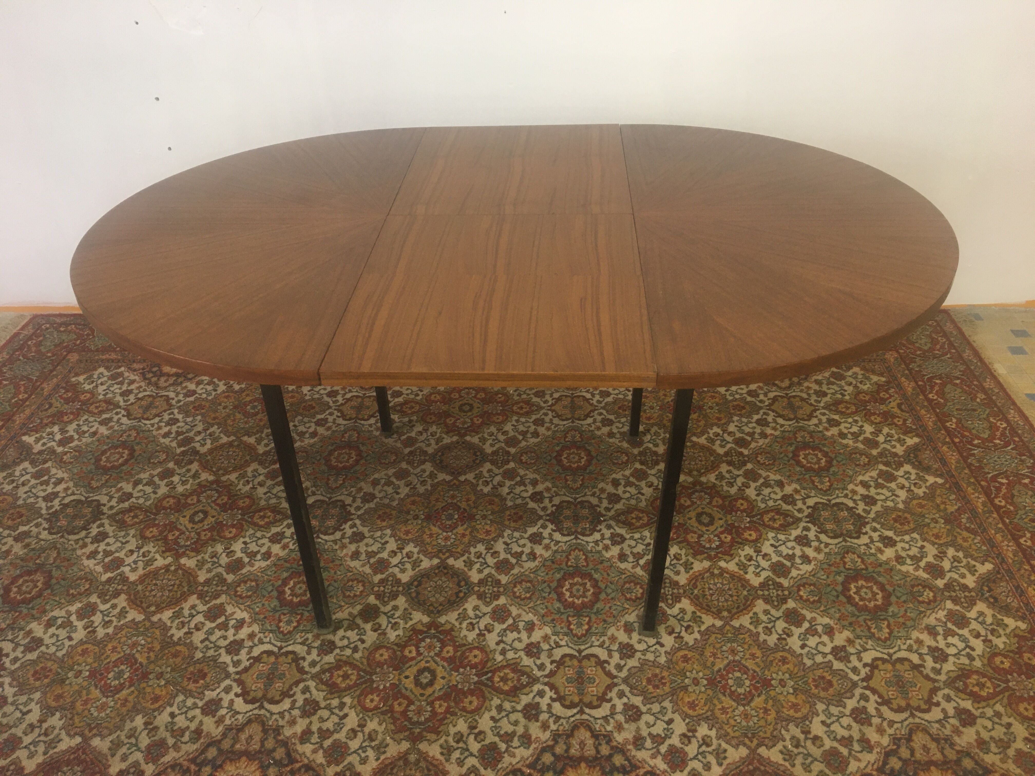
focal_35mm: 29
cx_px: 518
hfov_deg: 61.7
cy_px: 388
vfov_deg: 48.2
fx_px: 867
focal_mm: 4.15
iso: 125
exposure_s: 1/33
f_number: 2.2
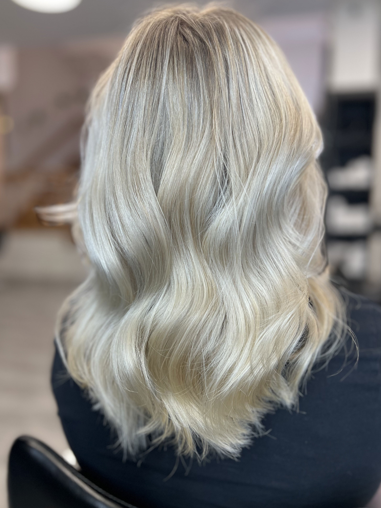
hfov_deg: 51.3
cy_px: 249
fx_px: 396
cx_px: 194
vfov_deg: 65.3
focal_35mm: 27
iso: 80
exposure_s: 1/100
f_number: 1.5
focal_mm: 5.7
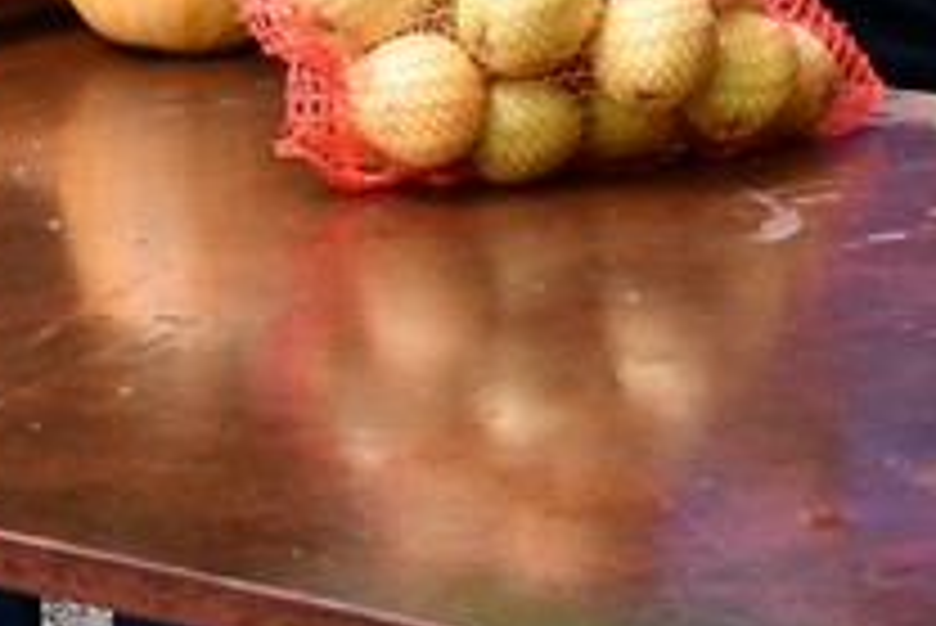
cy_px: -381
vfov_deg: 6.9
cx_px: 724
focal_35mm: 197
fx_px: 5125
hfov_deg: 10.4
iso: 1600
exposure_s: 1/125
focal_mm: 27
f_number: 4
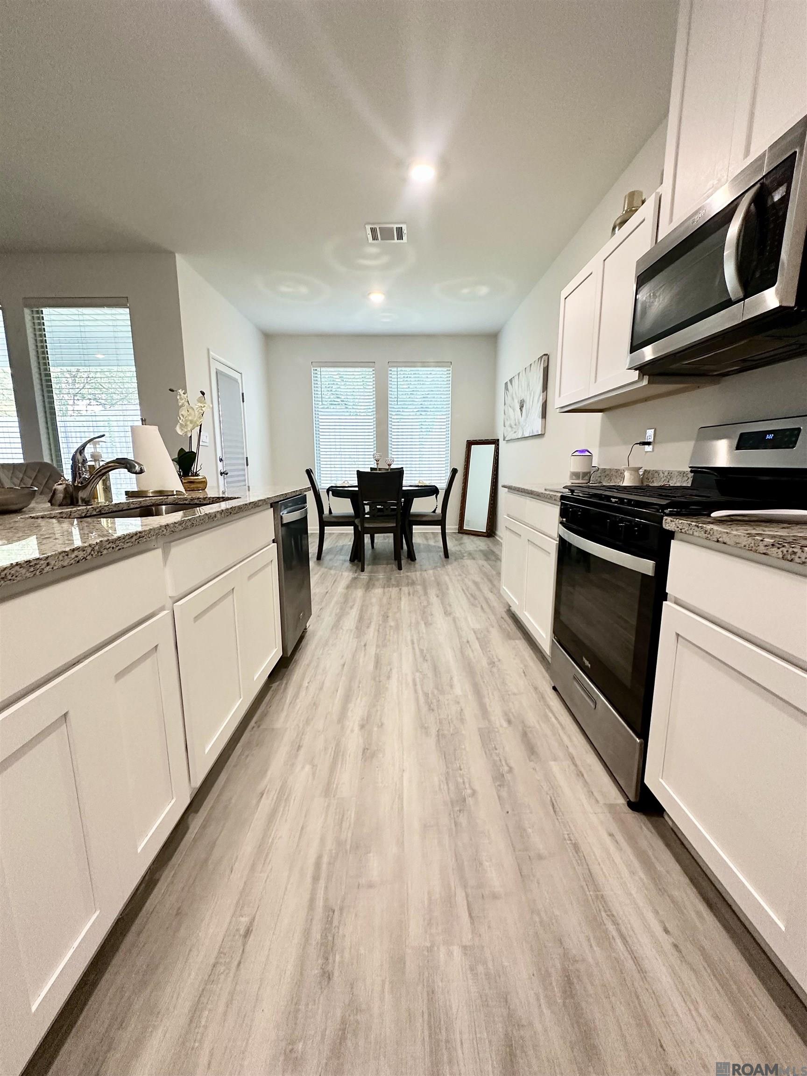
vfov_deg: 102.1
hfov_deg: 85.7
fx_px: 435
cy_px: 538
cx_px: 404
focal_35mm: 14
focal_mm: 2.22
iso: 250
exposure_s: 1/120
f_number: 2.2
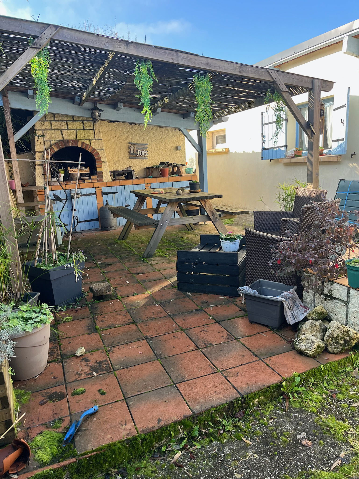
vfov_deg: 67.3
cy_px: 240
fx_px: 360
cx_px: 180
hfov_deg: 53.1
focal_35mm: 26
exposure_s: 1/367
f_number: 1.6
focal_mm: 5.1
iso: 50
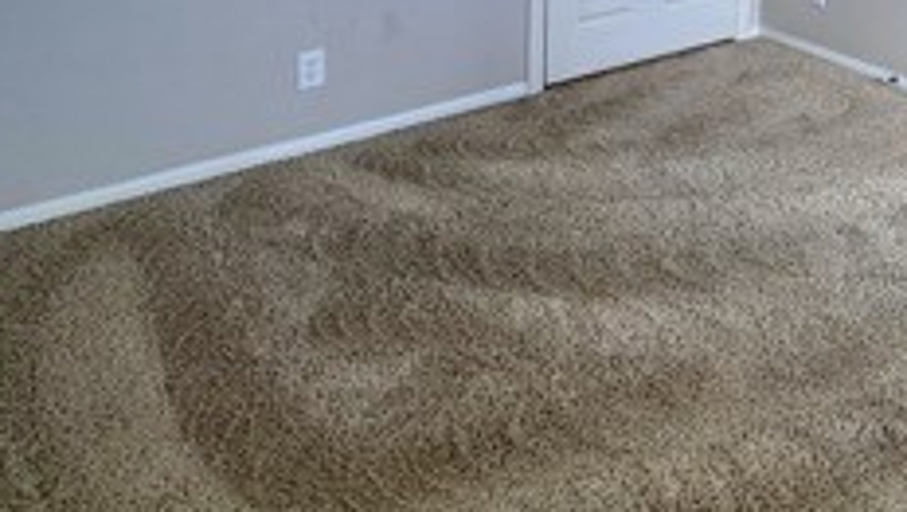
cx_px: 891
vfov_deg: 22.9
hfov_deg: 42.3
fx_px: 1011
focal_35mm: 42
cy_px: -262
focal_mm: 2.22
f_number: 2.2
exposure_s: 1/134
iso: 40
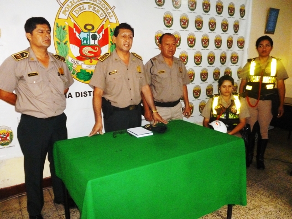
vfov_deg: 49.7
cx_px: 146
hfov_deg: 63.4
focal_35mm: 28
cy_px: 110
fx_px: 236
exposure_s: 1/60
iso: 1000
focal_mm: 5
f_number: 3.1
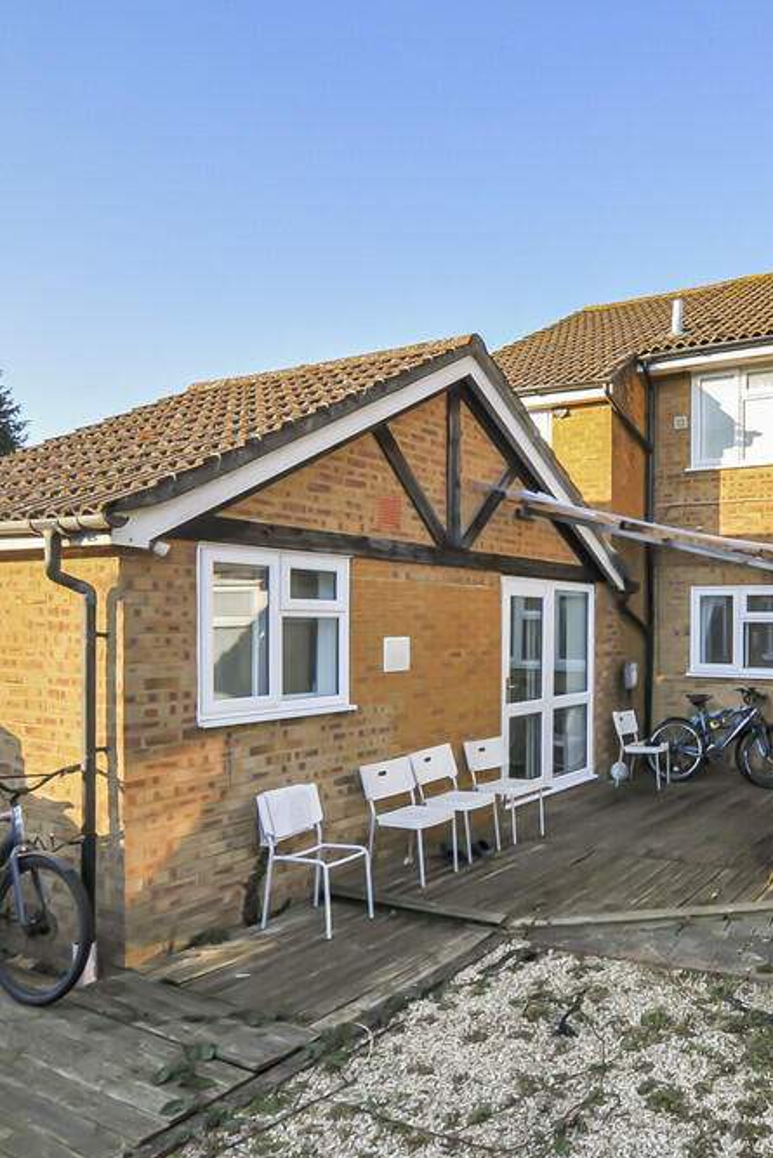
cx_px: 611
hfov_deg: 51.9
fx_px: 740
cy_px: 587
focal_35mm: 23
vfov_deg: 76.1
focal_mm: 10
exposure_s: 1/250
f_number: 5.6
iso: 200
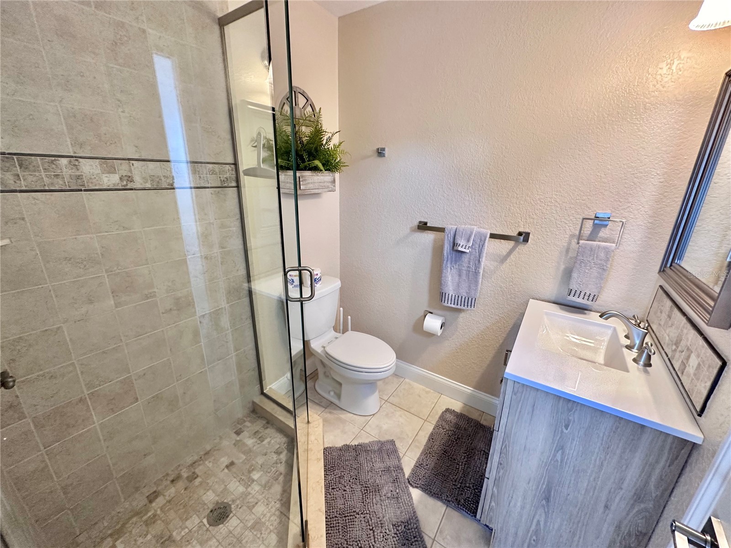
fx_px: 296
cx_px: 366
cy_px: 274
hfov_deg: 102.1
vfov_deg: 85.7
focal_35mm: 14
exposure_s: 1/60
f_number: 2.2
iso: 250
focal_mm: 2.22
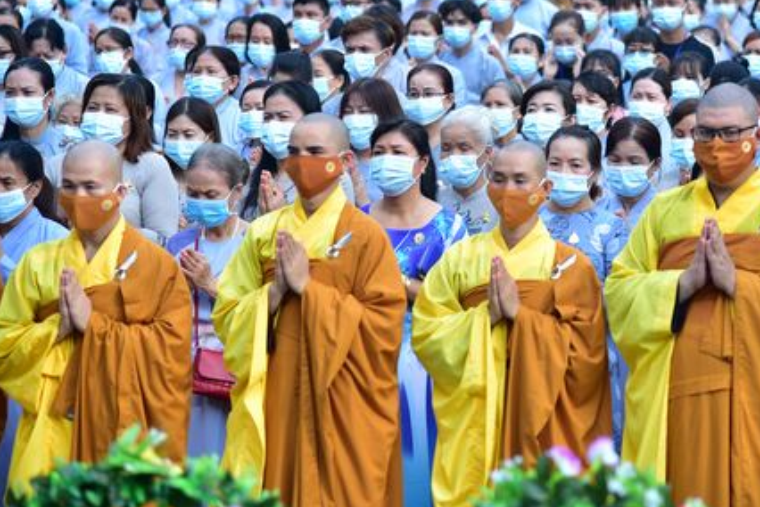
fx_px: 3863
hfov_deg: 11.2
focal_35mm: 183
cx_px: 560
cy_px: 130
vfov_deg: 7.5
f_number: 4
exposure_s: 1/125
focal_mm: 120
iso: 100
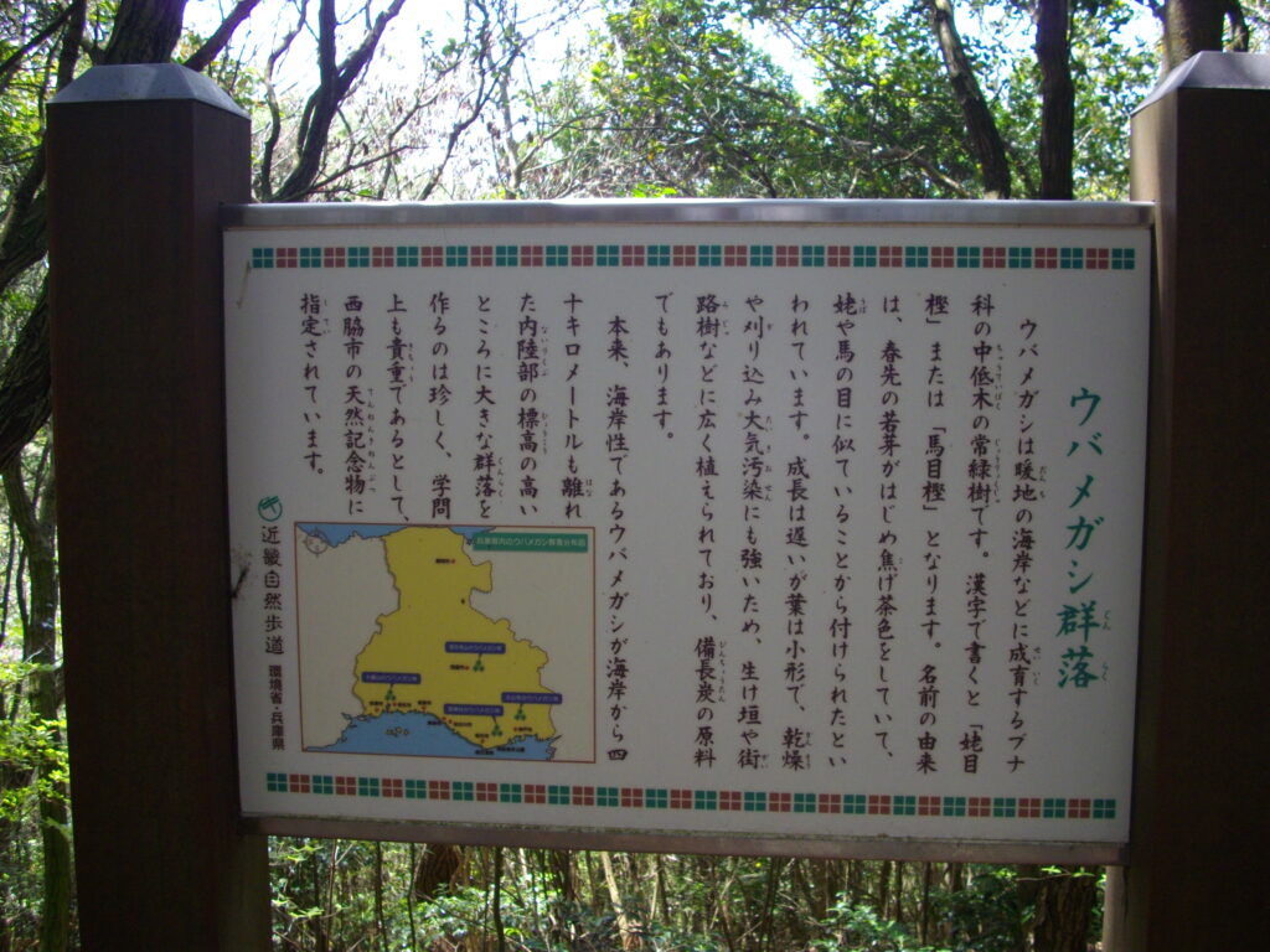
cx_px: 635
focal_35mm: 37
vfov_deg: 38.7
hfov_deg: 50.1
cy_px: 476
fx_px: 1357
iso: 117
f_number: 2.8
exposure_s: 1/125
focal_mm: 6.2
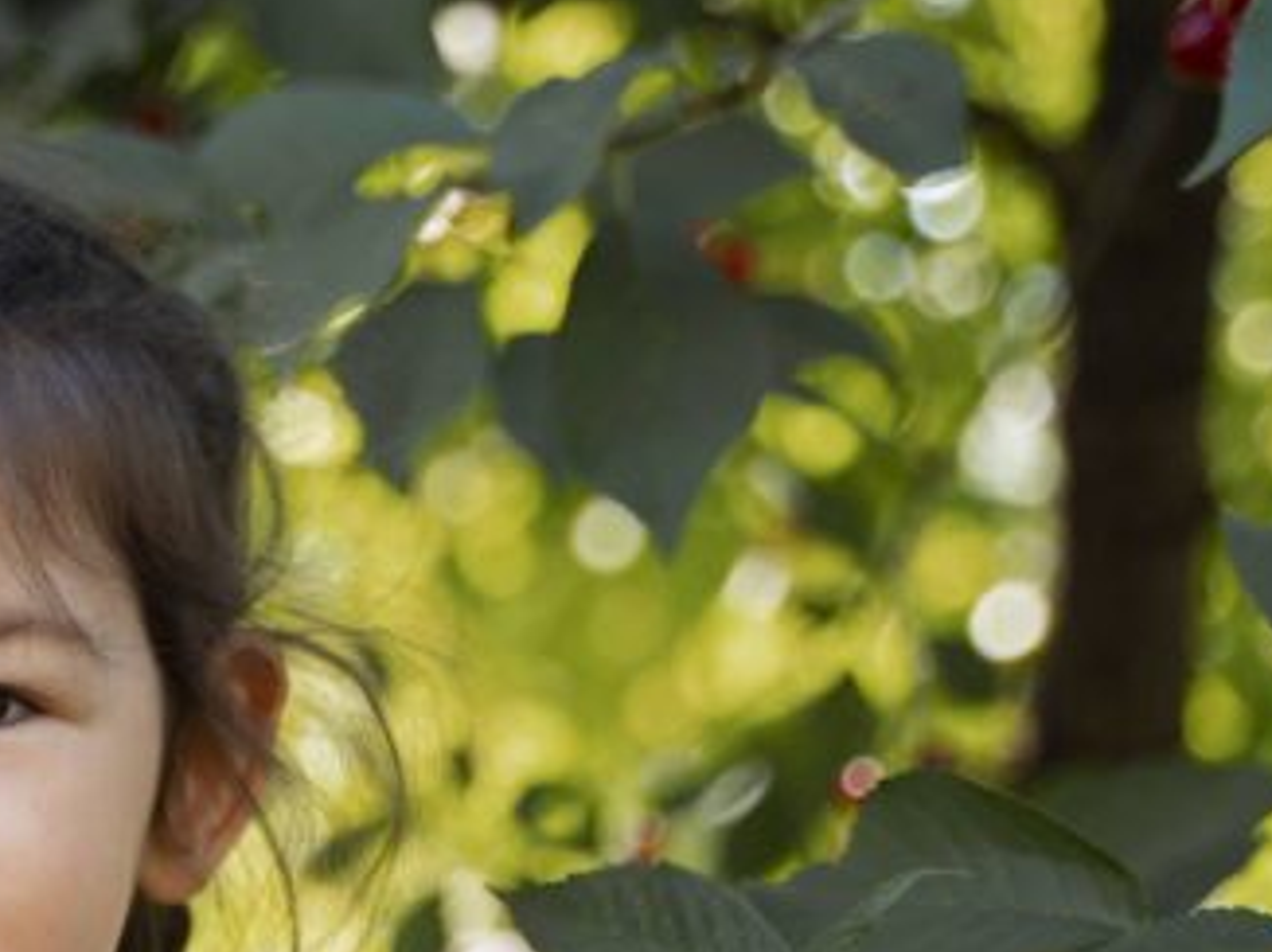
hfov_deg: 14.0
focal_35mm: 139
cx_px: 78
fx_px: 5104
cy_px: 1239
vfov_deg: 10.4
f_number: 2.8
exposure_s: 1/320
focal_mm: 46
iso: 320
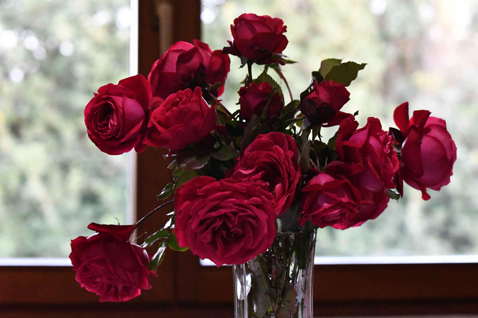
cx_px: 239
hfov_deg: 19.5
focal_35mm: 105
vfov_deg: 13.0
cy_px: 159
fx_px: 1394
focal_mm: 70
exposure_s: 1/125
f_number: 5.6
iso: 7200
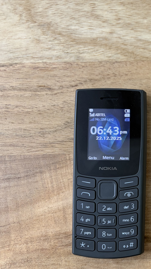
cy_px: 163
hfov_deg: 22.6
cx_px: 208
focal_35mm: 46
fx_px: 327
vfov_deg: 44.3
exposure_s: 1/50
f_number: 1.6
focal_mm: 5.96
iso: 100
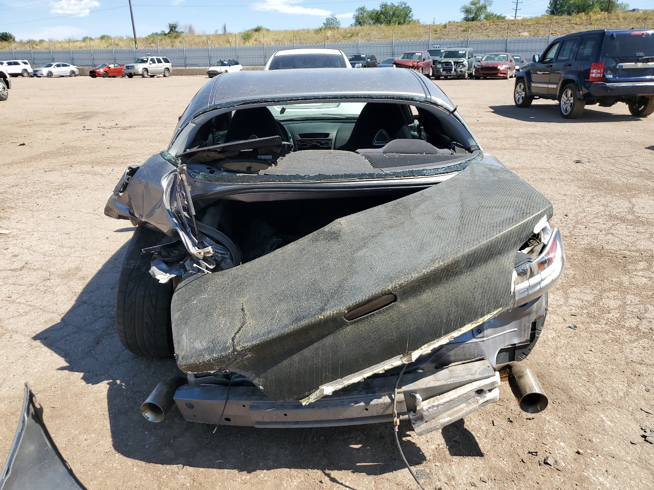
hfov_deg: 67.3
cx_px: 327
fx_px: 491
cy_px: 245
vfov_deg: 53.1
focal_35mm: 26
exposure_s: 1/2000
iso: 50
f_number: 1.5
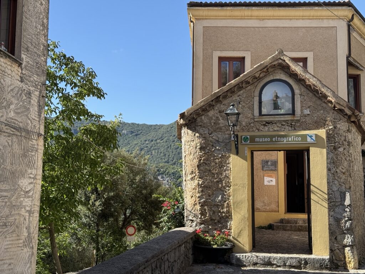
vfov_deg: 30.3
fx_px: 506
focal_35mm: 48
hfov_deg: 39.7
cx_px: 182
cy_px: 137
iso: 64
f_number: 1.78
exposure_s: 1/2342
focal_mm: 6.76
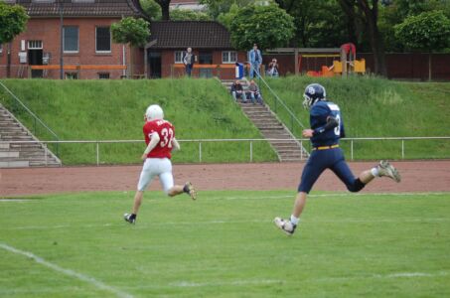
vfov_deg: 11.1
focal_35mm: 123
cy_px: 149
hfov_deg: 16.7
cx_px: 225
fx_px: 1534
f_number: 4
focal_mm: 82
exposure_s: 1/800
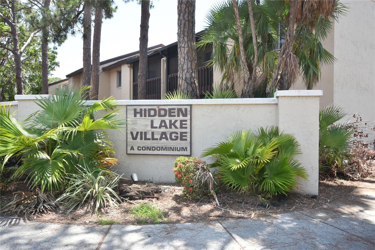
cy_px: 125
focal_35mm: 30
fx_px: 312
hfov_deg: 61.9
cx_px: 188
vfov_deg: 43.6
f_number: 8
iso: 400
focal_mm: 20
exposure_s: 1/250
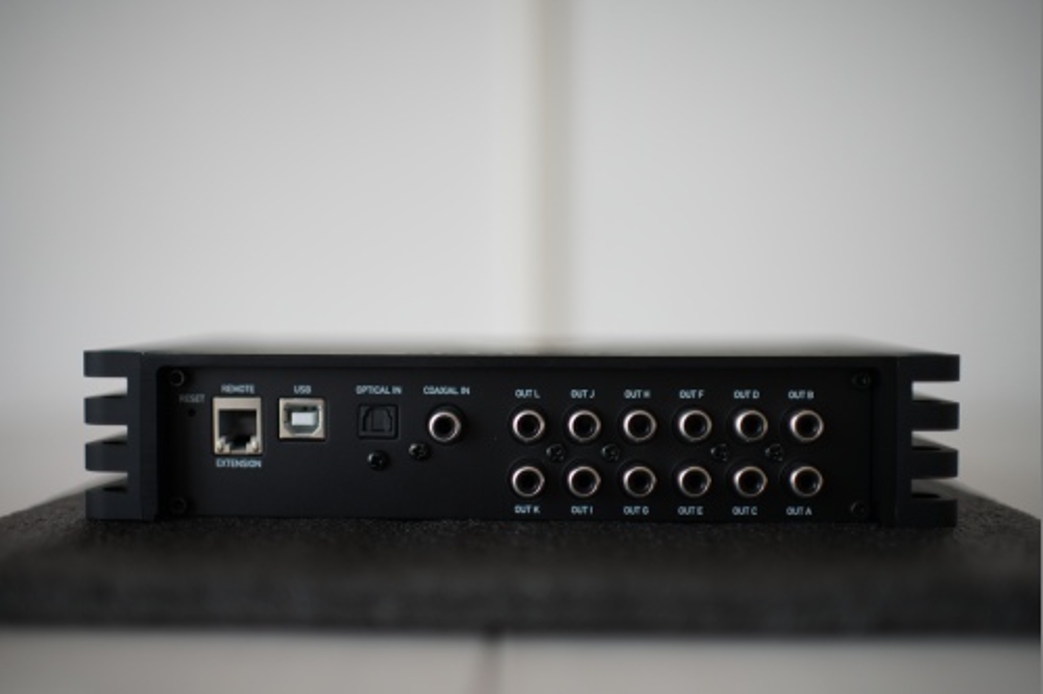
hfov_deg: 54.5
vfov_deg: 37.8
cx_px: 522
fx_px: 1014
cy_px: 347
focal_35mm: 35
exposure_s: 1/100
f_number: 1.7
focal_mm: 35
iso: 160
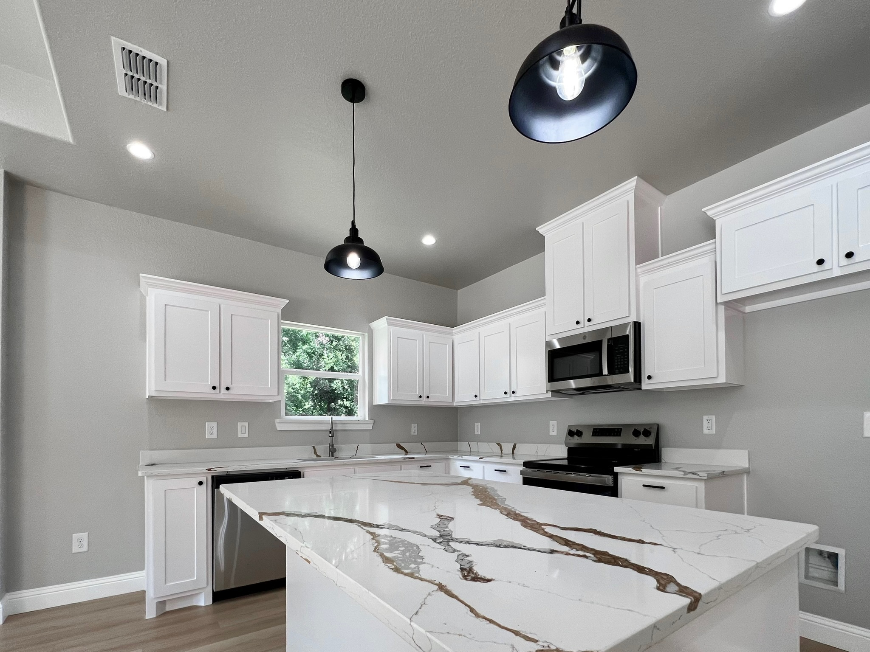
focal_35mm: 13
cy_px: 326
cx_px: 435
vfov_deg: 89.9
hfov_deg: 106.2
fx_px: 327
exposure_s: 1/120
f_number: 1.8
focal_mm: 1.57
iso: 80
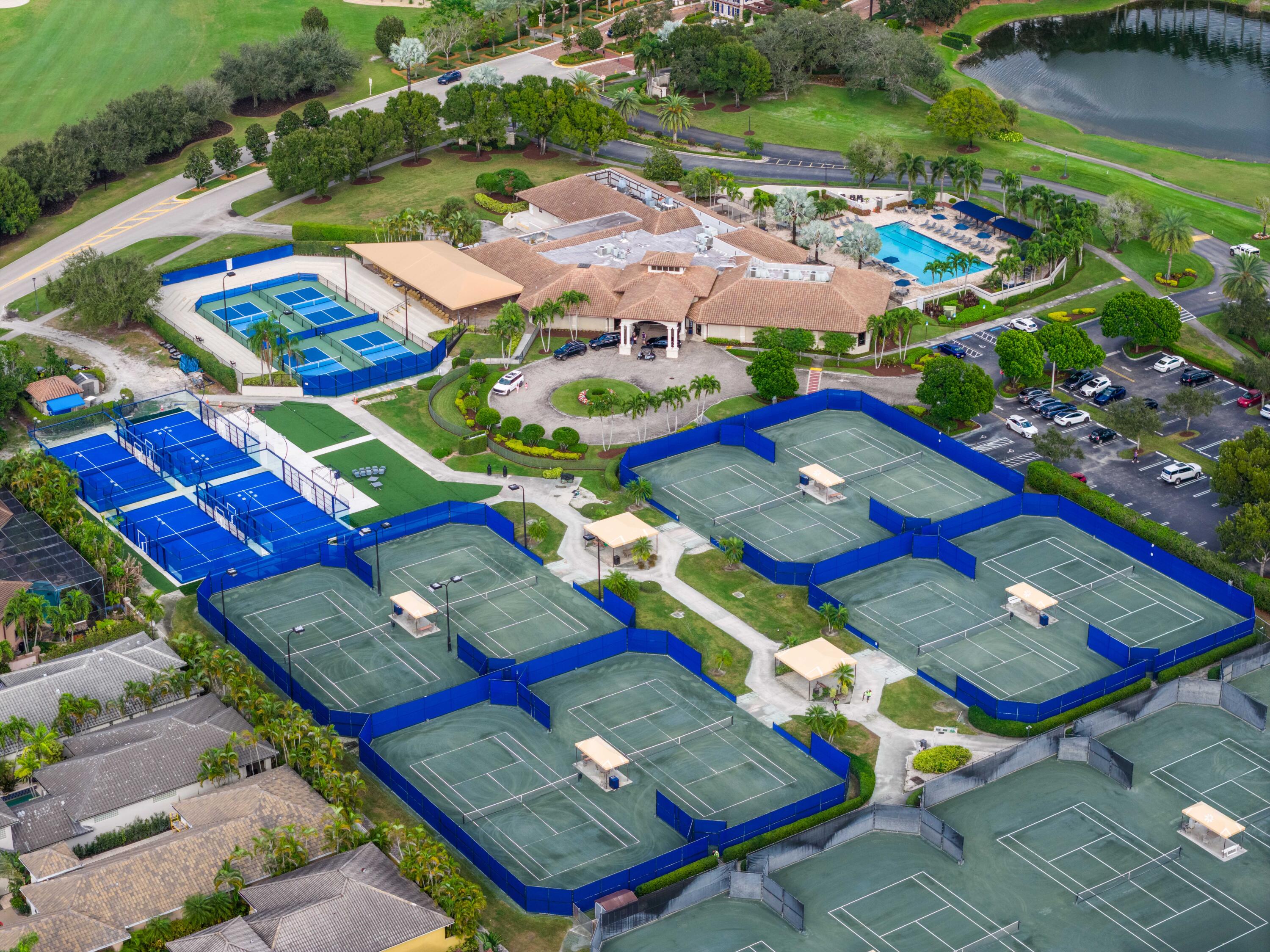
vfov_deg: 21.0
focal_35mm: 70
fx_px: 2568
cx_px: 635
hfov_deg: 27.8
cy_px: 476
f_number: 2.8
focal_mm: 19.35
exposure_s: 1/500
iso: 100
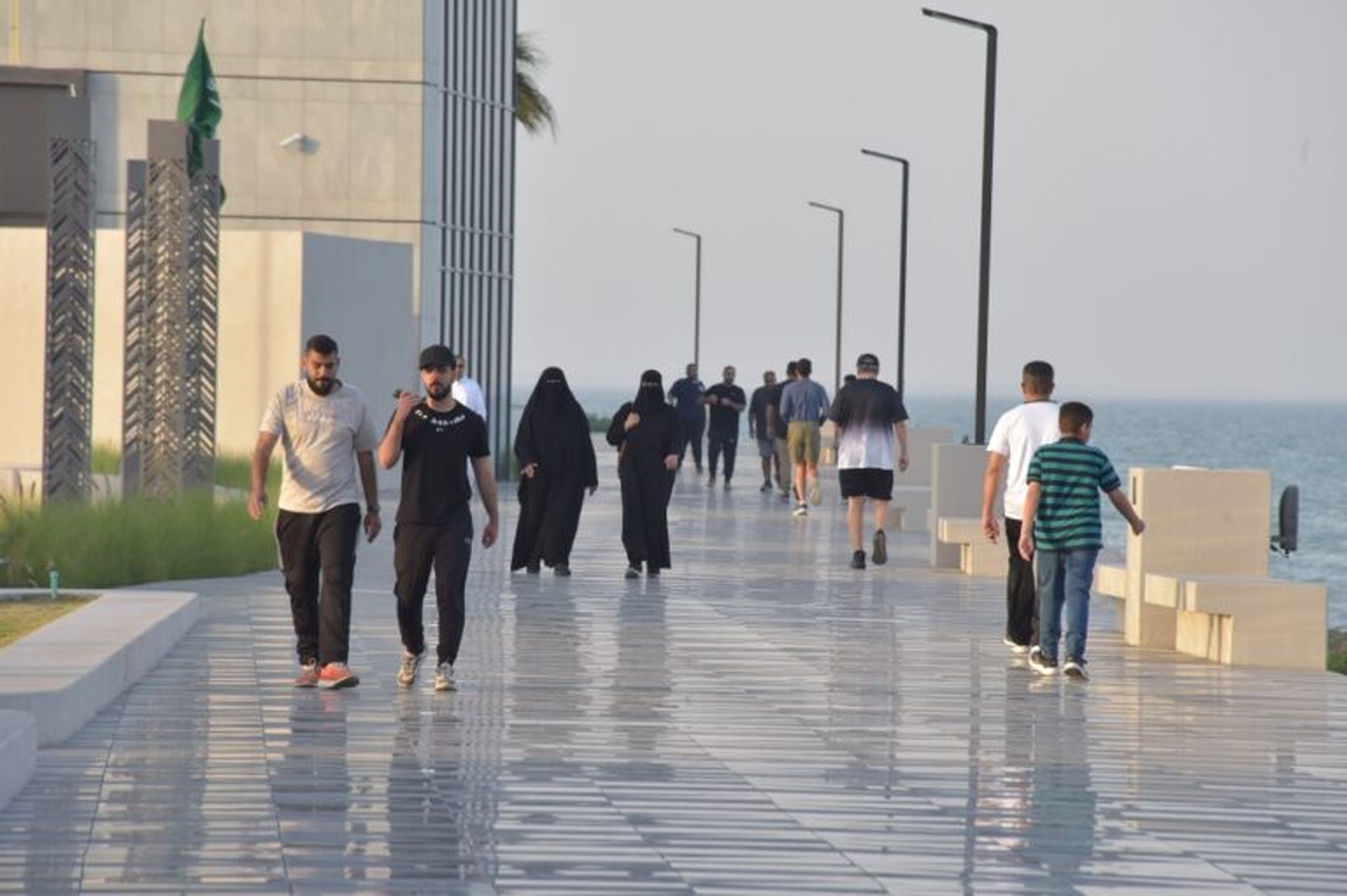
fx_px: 11217
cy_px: 448
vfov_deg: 4.6
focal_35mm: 300
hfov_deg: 6.9
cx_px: 674
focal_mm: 300
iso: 1600
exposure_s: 1/500
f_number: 11
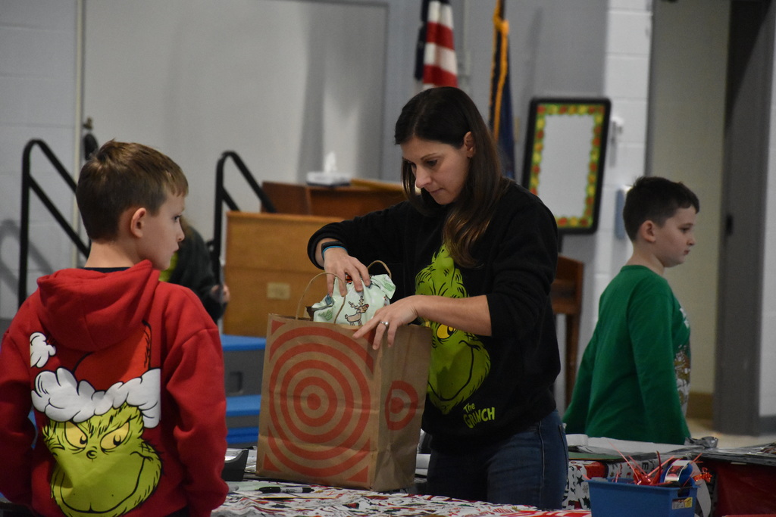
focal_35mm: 210
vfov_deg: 6.5
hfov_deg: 9.8
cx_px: 388
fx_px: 4527
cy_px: 258
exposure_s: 1/400
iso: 6400
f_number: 5.6
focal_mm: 140
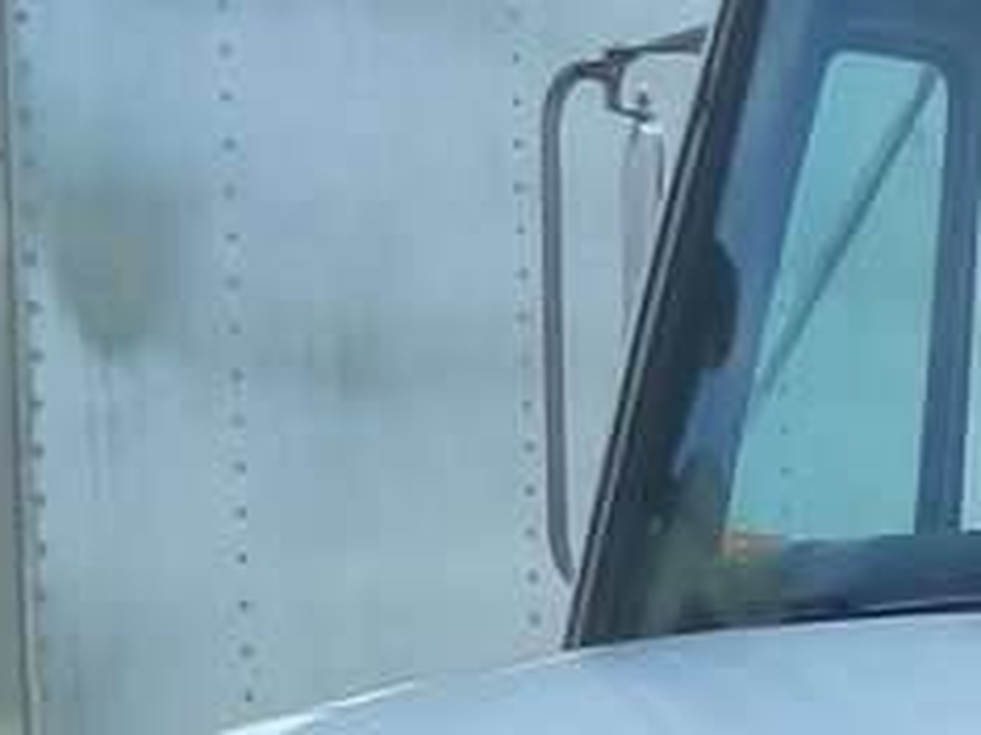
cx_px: 2068
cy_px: 1067
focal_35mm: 161
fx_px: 4560
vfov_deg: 9.0
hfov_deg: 11.0
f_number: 3.1
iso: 80
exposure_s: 1/800
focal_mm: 4.5
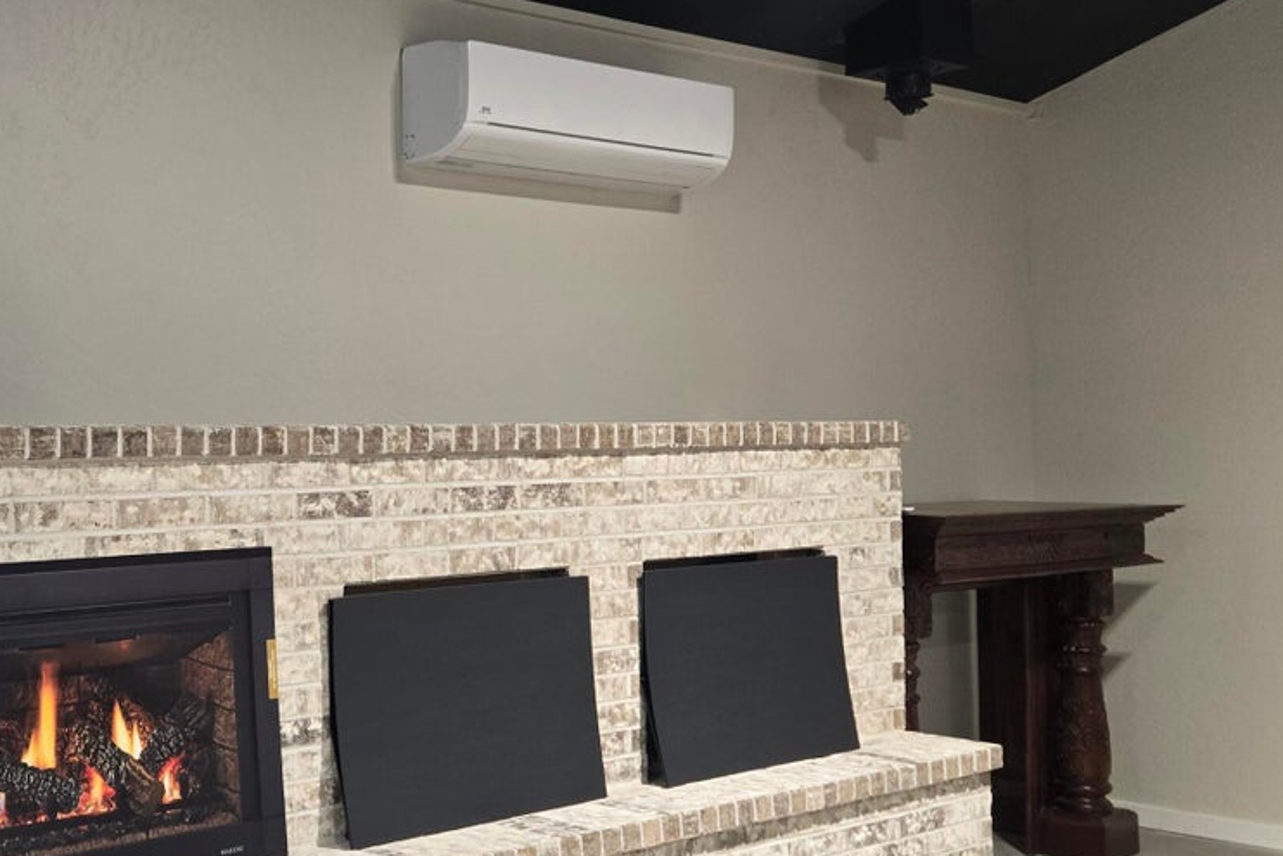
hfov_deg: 42.4
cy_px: 491
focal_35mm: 44
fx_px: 1568
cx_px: 245
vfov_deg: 30.5
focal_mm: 5.4
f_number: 1.8
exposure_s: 1/180
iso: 200
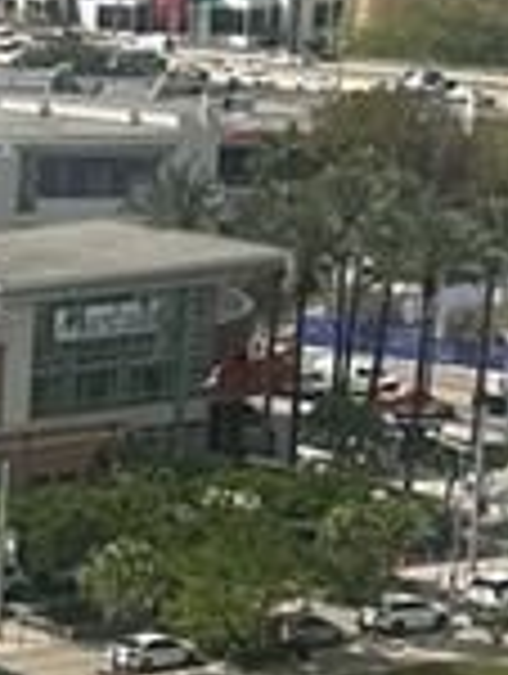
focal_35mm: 192
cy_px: 612
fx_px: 3746
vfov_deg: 10.2
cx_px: -629
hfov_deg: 7.4
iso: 80
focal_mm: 6.86
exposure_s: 1/7576
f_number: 1.78
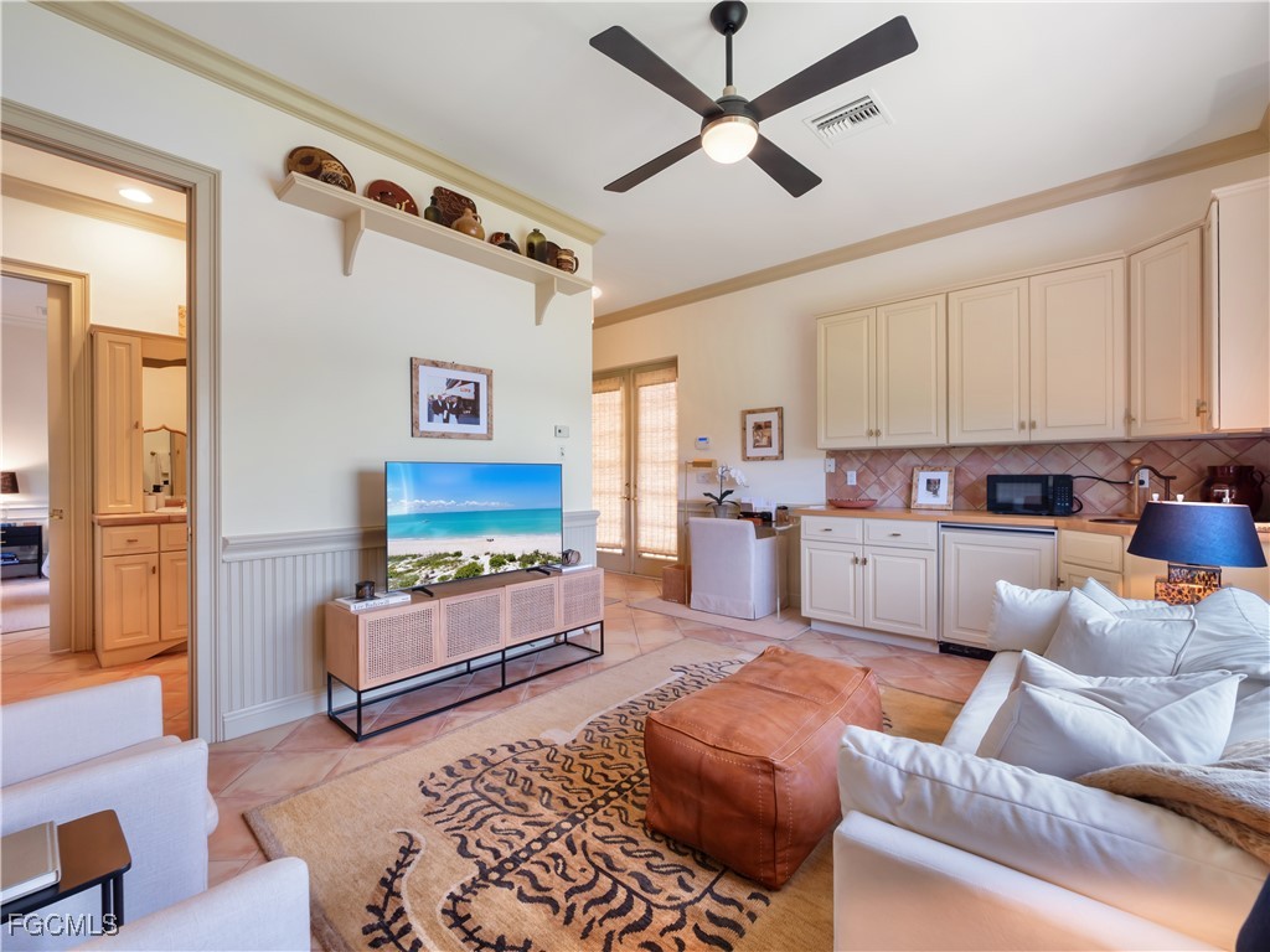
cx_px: 635
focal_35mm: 14
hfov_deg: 102.1
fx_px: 514
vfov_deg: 85.7
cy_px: 476
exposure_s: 1/5
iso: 200
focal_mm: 7
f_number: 7.1
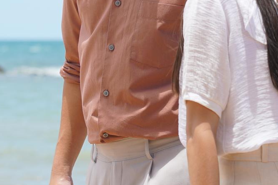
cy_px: -25
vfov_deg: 4.4
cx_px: 266
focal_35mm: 314
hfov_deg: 6.5
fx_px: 2425
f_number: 6.3
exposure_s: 1/320
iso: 100
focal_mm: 105
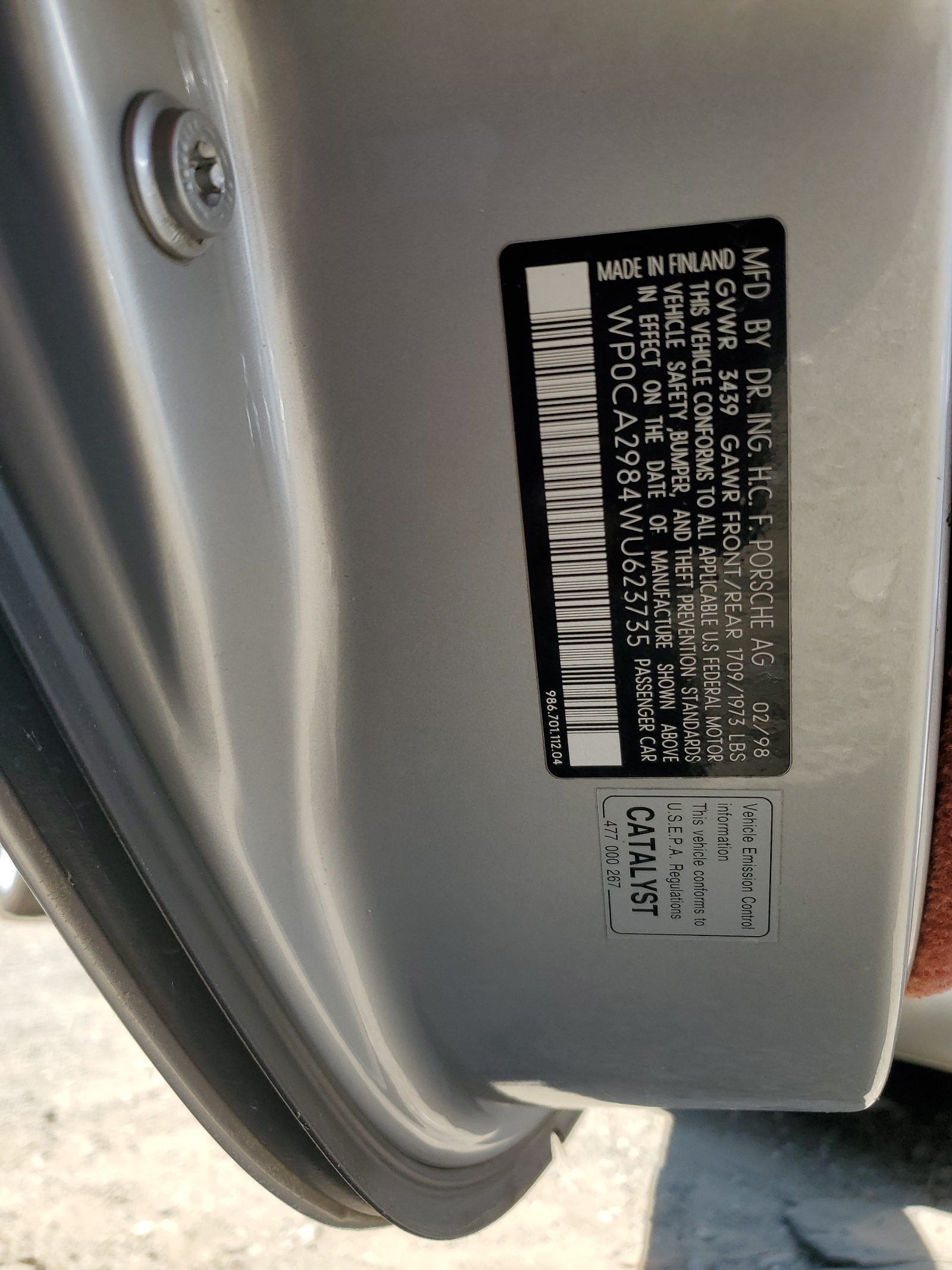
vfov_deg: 67.3
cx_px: 476
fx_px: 953
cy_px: 635
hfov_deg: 53.1
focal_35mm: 26
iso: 50
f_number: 1.5
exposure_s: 1/769
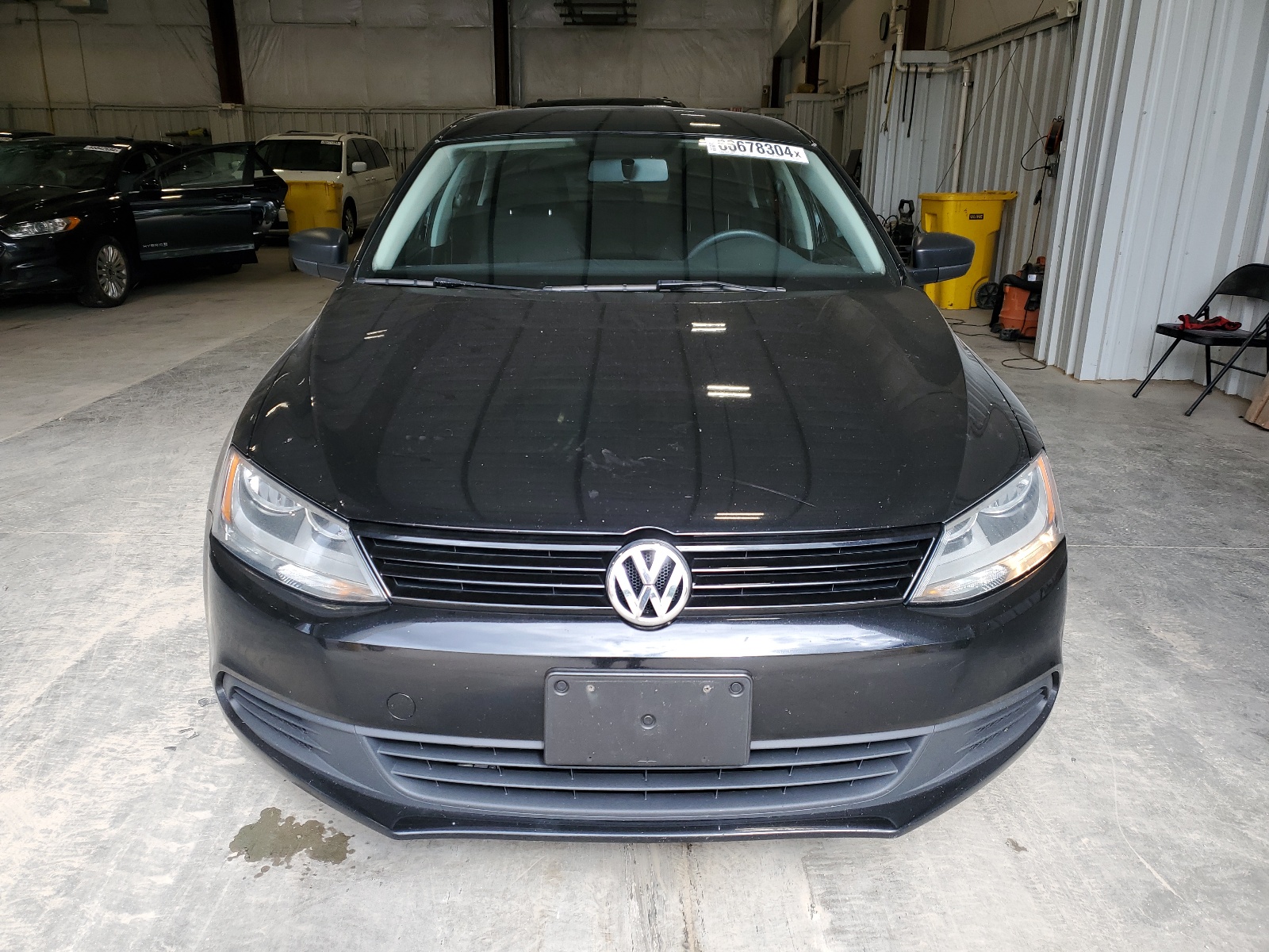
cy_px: 476
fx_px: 953
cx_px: 634
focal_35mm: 26
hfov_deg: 67.3
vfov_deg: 53.1
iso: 50
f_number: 1.5
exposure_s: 1/385
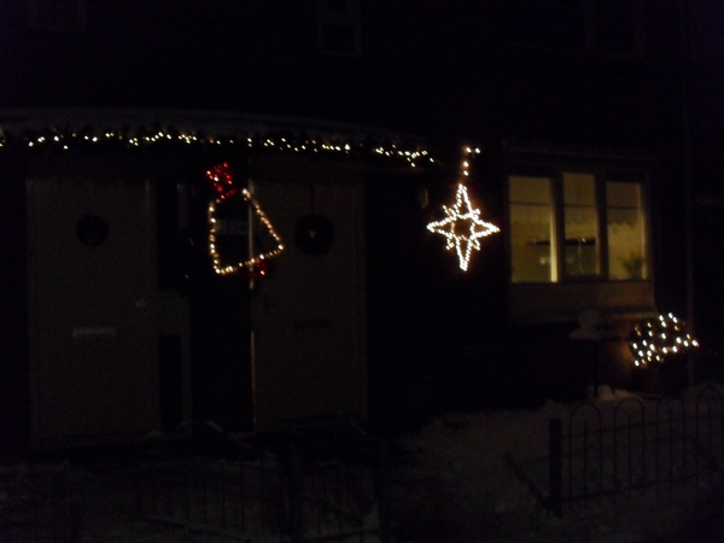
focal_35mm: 35
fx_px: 732
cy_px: 272
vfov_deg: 40.7
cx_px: 362
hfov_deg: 52.6
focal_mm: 6.3
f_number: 3.2
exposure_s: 1/8
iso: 400
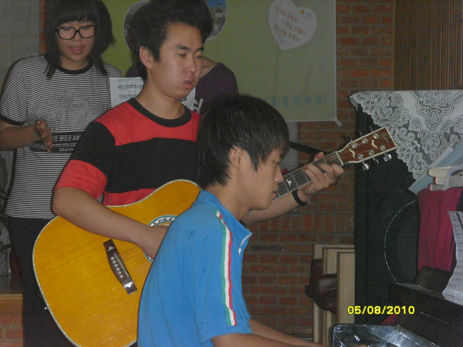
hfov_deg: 16.4
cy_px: 174
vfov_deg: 12.3
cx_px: 232
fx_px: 1605
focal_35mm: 120
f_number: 4.6
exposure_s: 1/90
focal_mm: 20
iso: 100
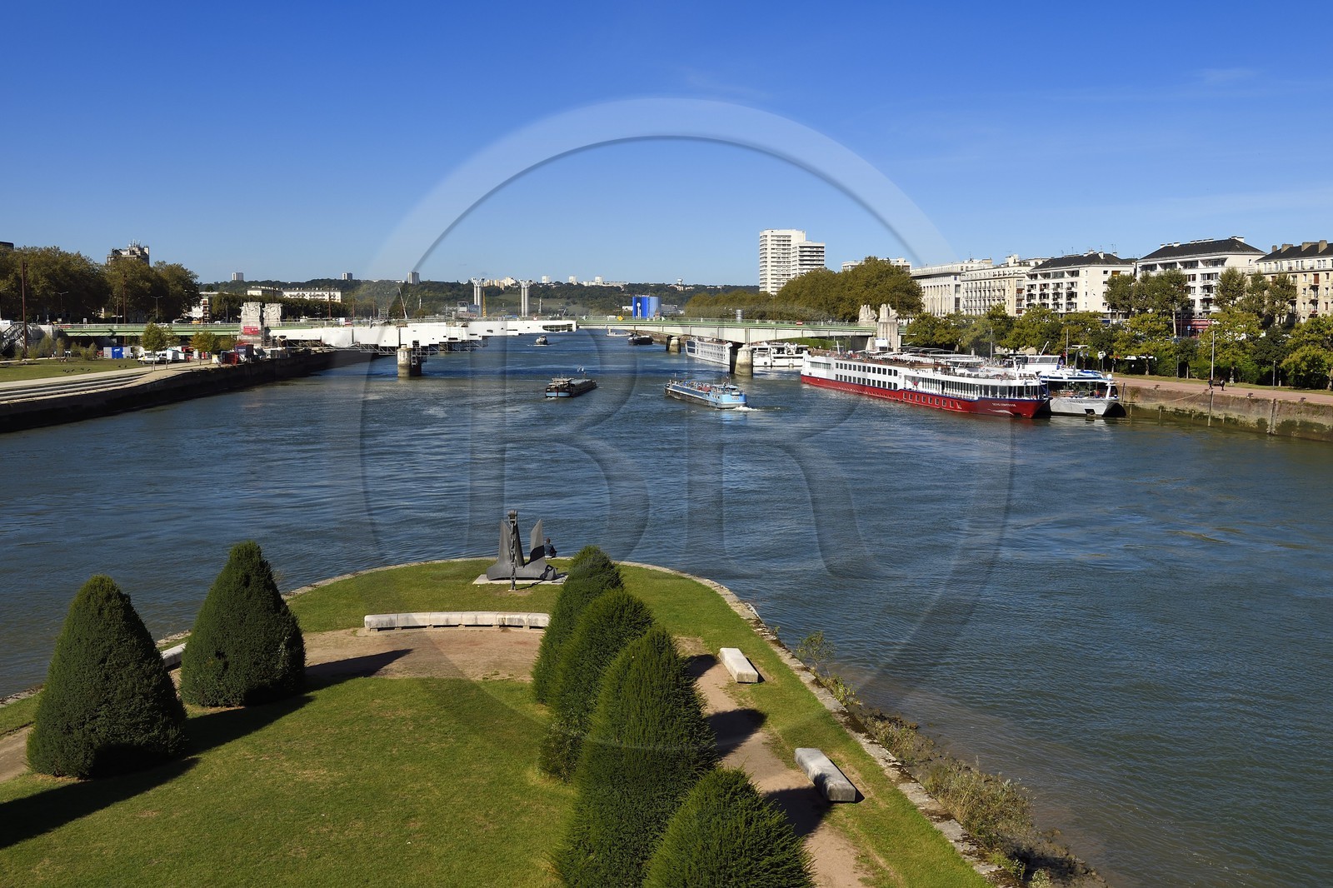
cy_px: 444
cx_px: 666
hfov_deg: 58.7
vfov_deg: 41.1
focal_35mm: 32
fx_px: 1185
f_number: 14
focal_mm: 32
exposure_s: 1/320
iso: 200
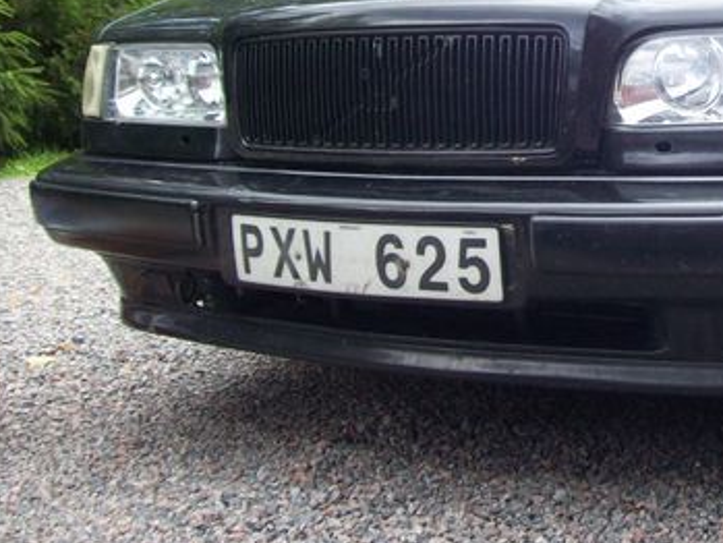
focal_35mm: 66
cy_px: 85
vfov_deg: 21.9
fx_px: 1379
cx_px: 655
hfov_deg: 28.2
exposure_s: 1/154
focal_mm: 6
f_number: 2.7
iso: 80
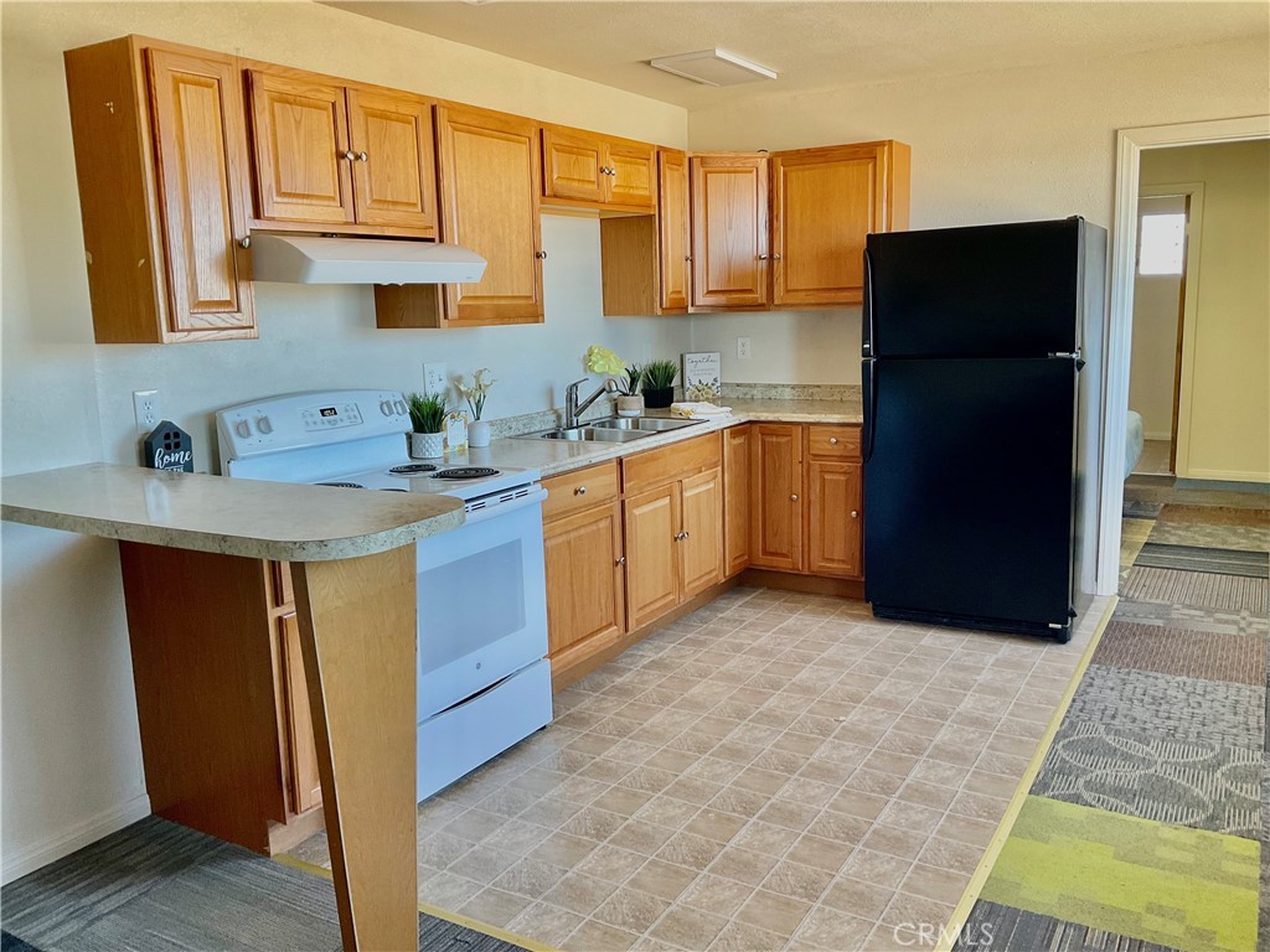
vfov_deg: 48.2
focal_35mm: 29
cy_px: 476
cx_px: 635
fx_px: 1064
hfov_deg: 61.7
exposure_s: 1/60
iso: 50
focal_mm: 3
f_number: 1.8
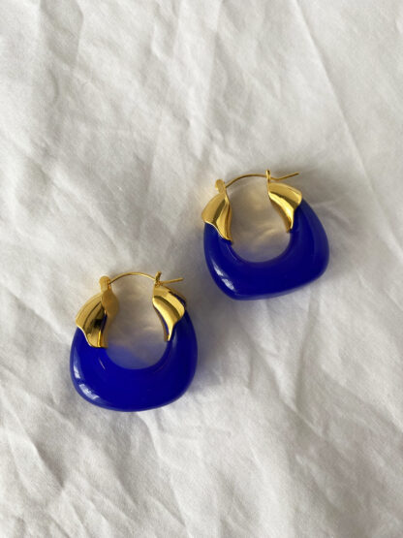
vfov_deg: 67.3
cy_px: 269
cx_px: 202
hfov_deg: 53.0
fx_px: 404
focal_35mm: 26
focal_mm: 4.25
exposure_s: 1/122
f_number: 1.8
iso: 80
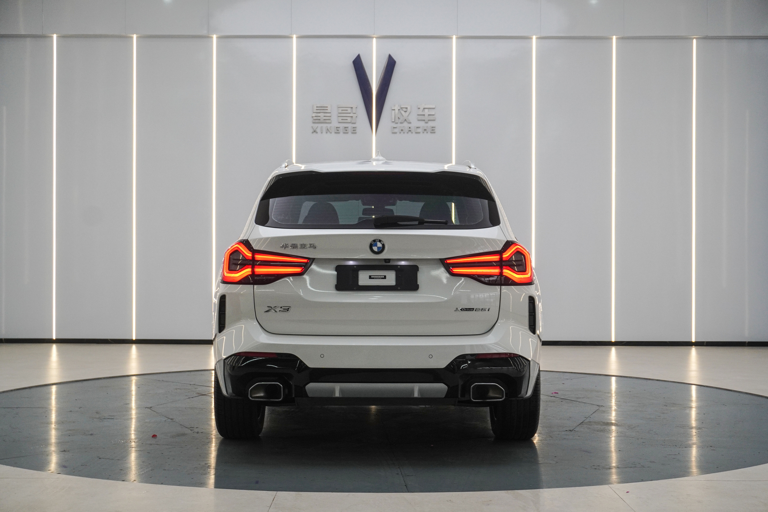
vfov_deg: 26.5
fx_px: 1088
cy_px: 256
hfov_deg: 38.9
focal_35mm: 51
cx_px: 384
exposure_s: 1/80
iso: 640
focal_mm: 34
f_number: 6.3
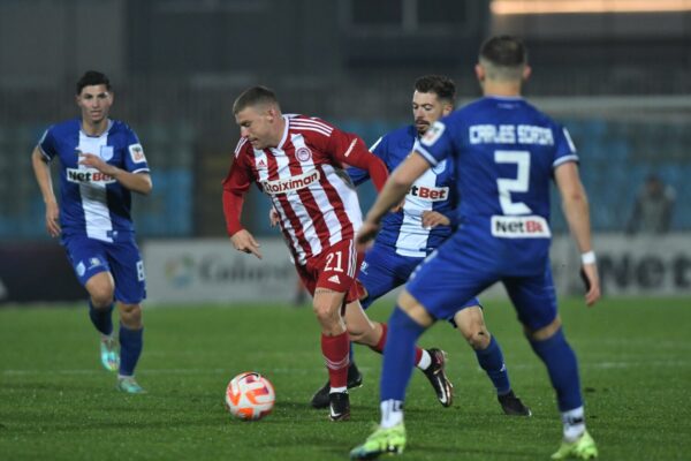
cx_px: 346
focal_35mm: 450
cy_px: 230
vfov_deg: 3.1
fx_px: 8637
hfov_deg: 4.6
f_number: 2.8
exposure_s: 1/800
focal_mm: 300
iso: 2000
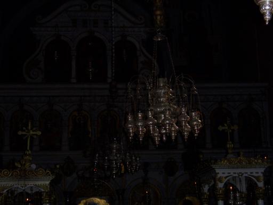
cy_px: 102
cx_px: 136
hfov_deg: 23.8
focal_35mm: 82
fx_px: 647
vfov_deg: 18.0
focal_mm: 13.5
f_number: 4.8
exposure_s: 1/90
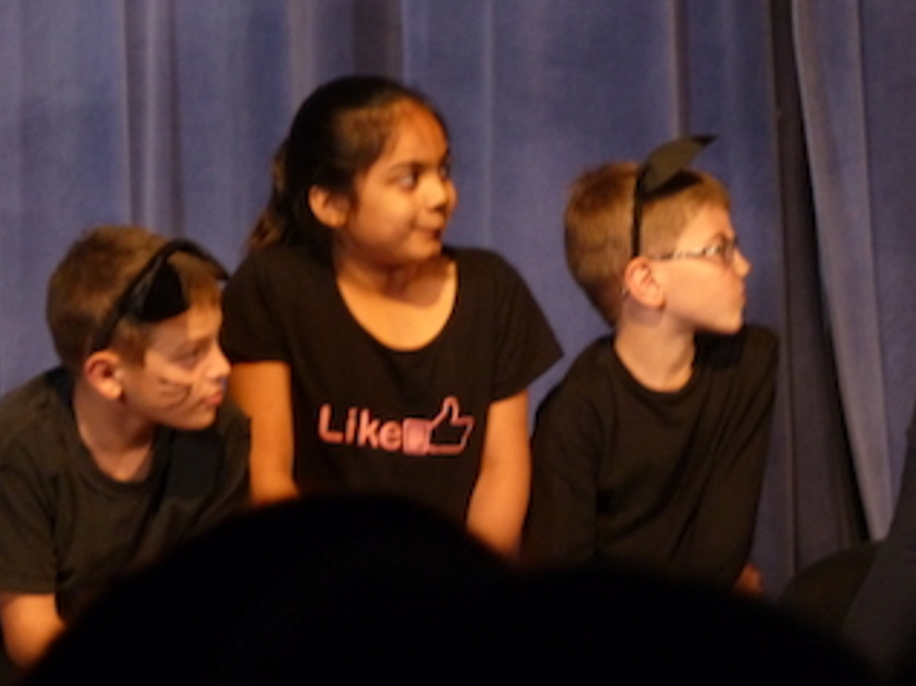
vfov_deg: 2.4
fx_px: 16500
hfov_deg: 3.2
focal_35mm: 624
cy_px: 251
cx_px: 563
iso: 400
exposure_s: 1/8
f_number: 8
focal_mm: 67
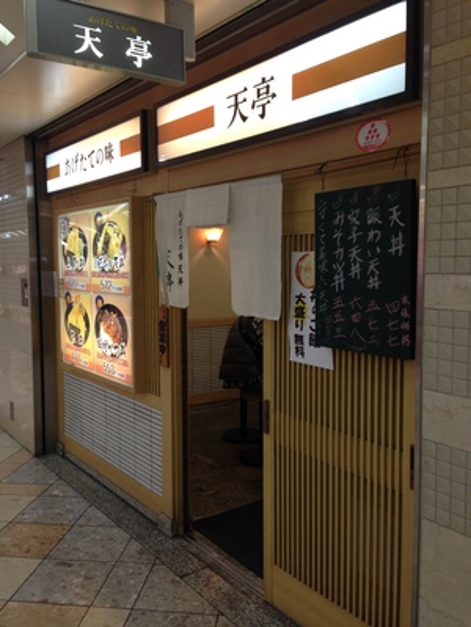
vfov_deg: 55.4
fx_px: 599
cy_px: 314
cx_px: 236
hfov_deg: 42.9
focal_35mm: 33
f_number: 2.4
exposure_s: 1/30
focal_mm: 4.12
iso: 64
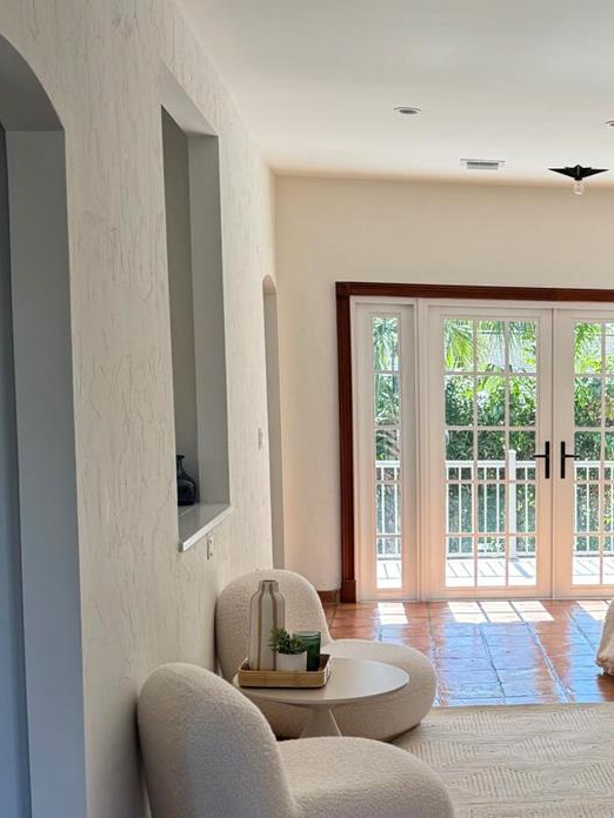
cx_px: 609
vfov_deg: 35.8
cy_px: 544
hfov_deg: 26.1
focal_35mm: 53
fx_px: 1253
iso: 80
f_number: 1.78
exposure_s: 1/417
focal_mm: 6.76
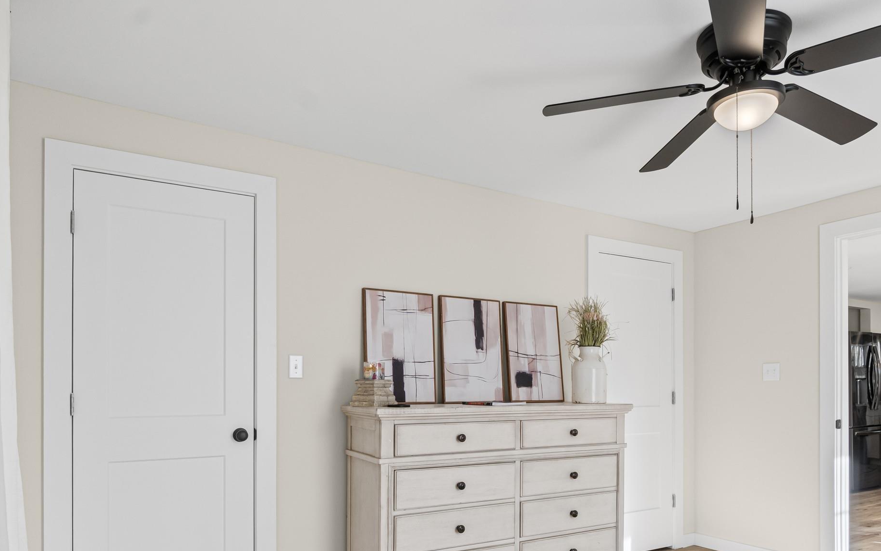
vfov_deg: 48.0
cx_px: 490
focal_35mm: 25
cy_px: 389
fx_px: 600
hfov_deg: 72.3
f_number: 9
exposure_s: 1/10
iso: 250
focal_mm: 12
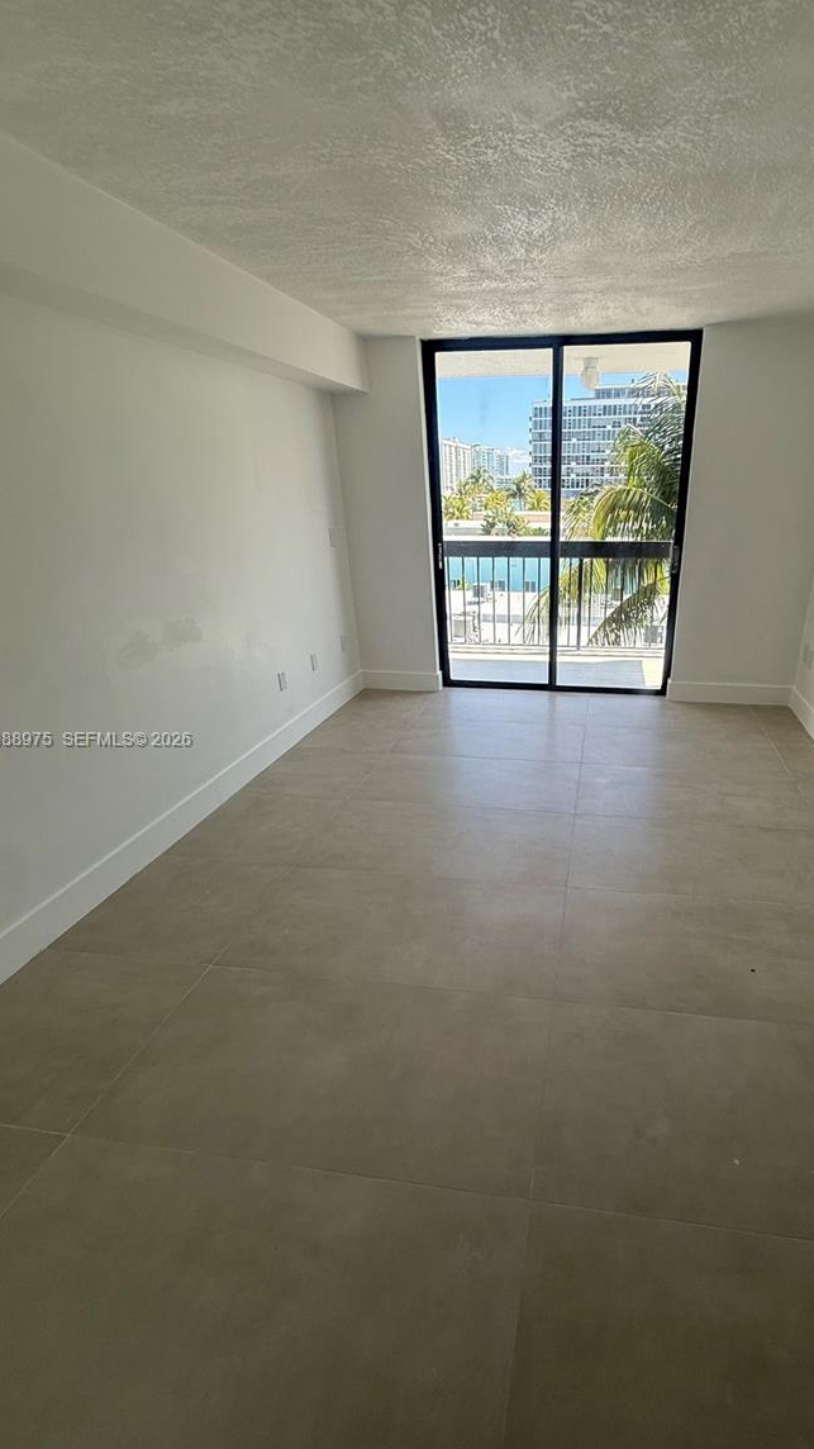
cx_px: 527
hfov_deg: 65.7
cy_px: 741
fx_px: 614
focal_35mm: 16
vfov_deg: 99.4
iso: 50
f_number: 2.2
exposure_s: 1/421
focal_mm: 2.22
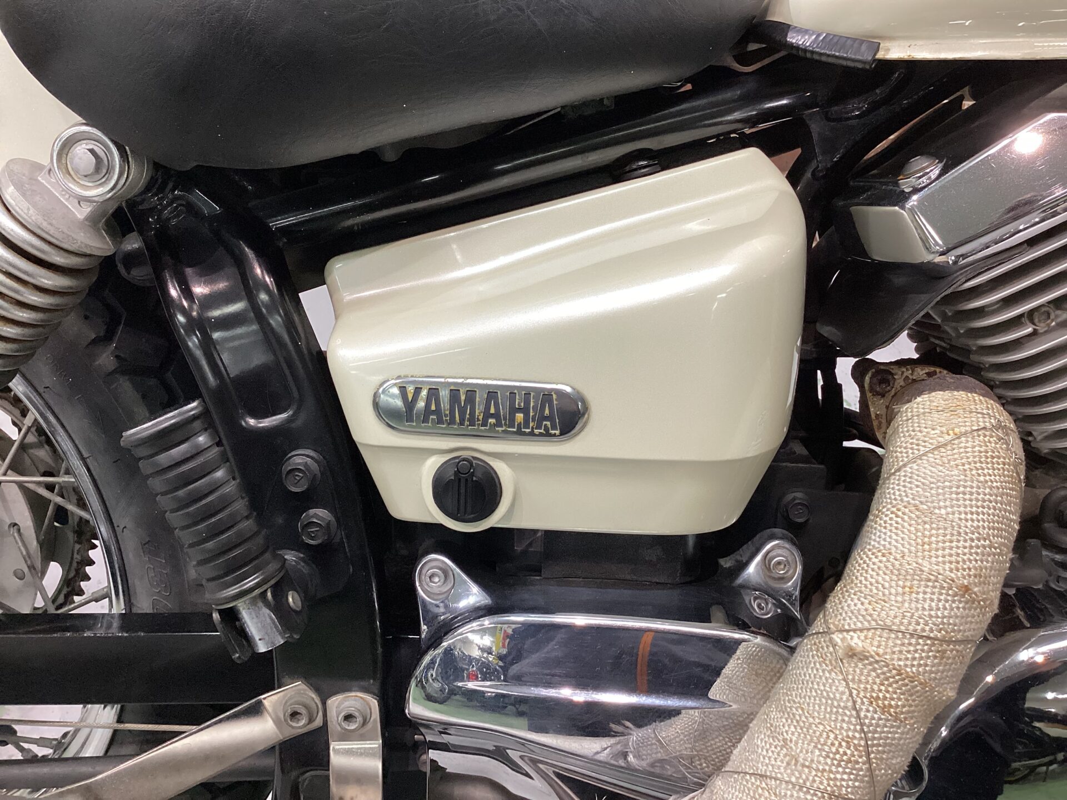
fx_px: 956
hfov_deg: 58.4
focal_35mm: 31
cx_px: 534
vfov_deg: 45.4
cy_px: 400
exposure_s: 1/60
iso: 160
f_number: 2.4
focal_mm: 3.3
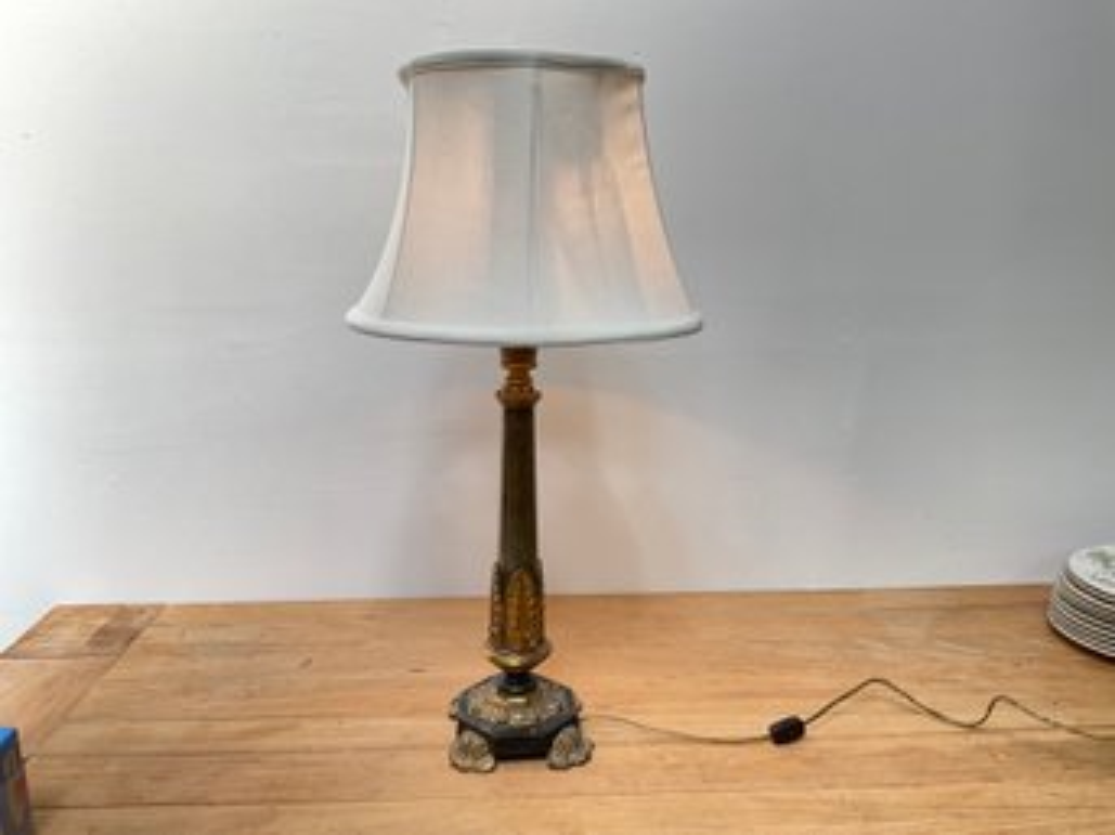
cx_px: 558
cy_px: 418
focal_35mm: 29
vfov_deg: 48.2
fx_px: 934
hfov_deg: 61.7
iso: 32
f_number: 1.8
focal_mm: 3
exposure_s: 1/120
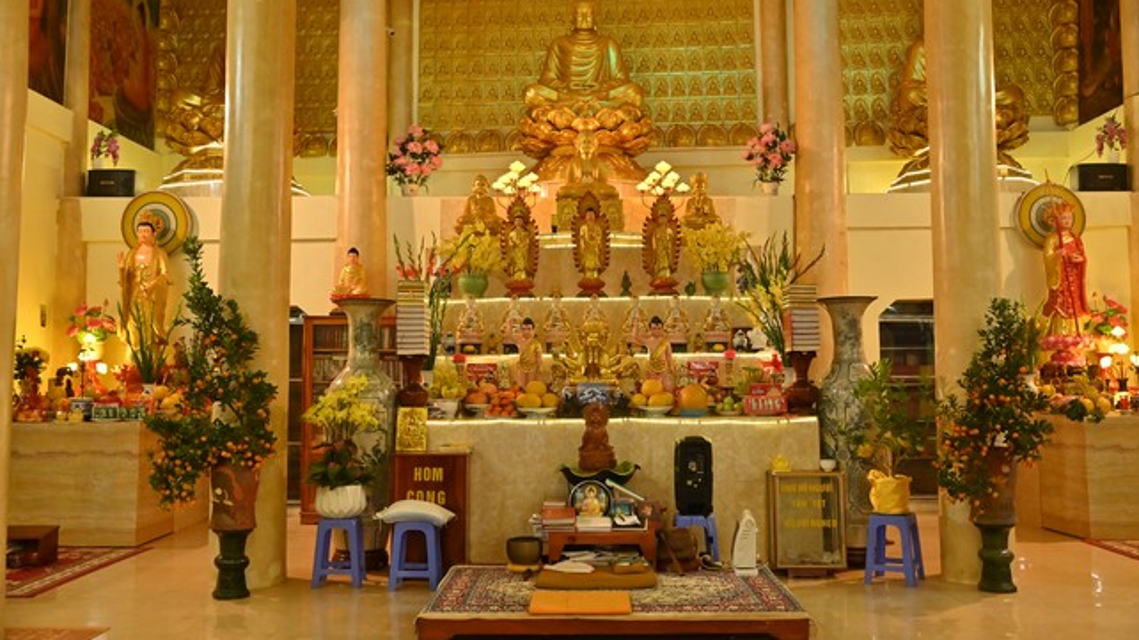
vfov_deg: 32.7
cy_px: 259
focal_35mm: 36
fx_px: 1087
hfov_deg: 55.3
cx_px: 575
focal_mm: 34
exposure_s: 1/125
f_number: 5
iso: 3200
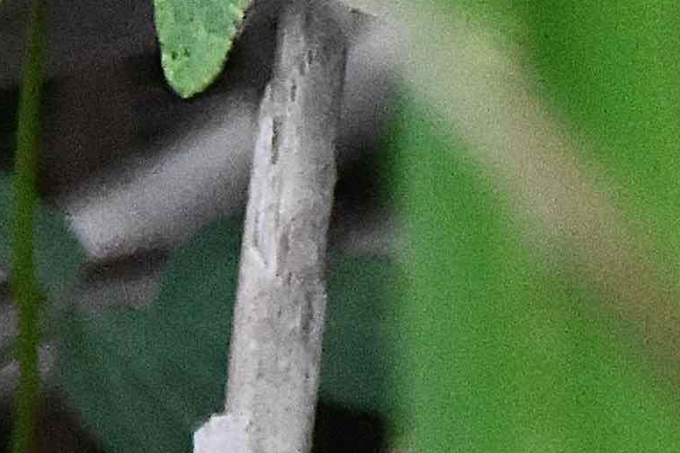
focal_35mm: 1757
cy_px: 253
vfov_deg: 0.8
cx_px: 833
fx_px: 33172
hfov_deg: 1.2
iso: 5000
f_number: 5.6
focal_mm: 300
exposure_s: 1/2000
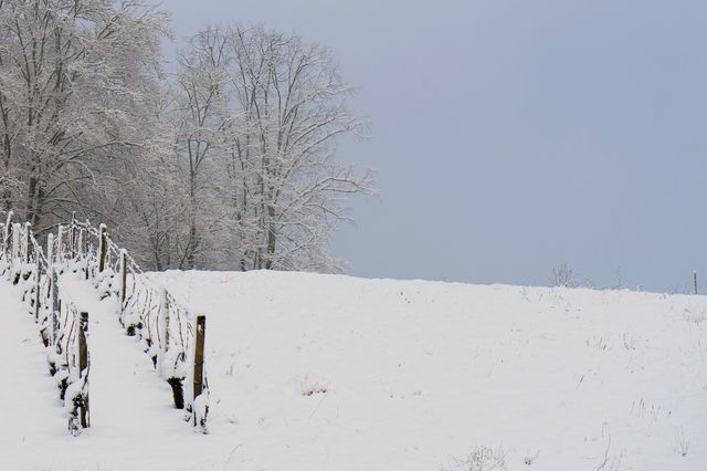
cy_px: 13
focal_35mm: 140
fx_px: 2748
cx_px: 18
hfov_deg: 14.5
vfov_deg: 9.7
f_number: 8
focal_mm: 70
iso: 100
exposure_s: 1/250
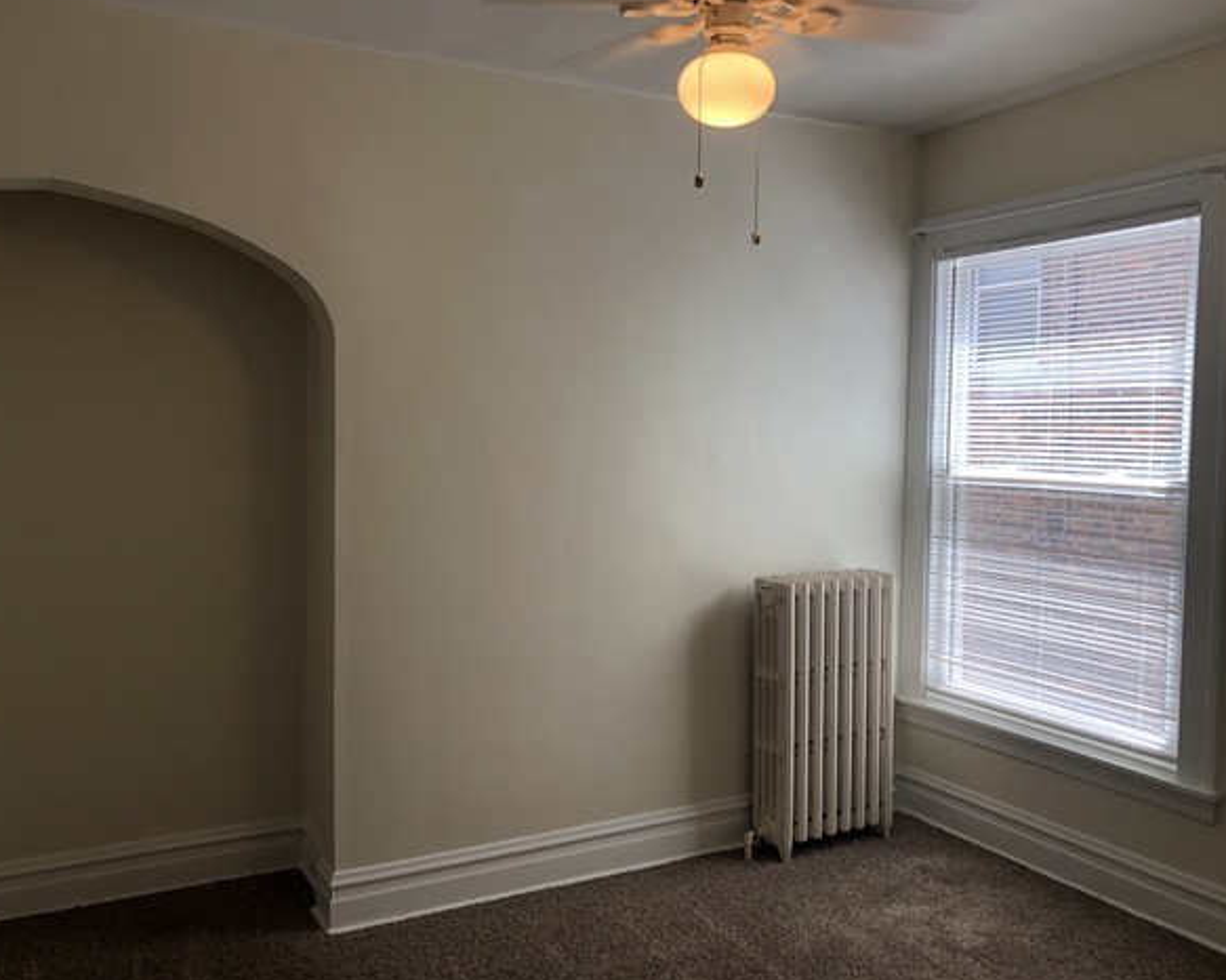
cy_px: 488
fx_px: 1088
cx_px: 610
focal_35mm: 30
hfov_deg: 58.8
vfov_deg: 48.5
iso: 32
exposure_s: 1/120
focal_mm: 3.99
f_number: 1.8
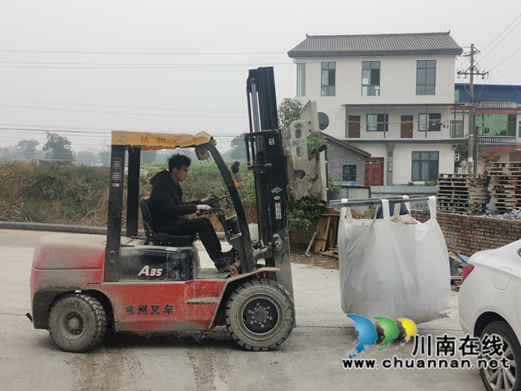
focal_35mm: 37
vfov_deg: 38.7
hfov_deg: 50.1
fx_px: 557
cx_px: 260
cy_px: 196
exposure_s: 1/264
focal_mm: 4.75
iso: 50
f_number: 1.8
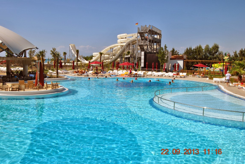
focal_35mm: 36
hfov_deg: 53.1
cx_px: 122
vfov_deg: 37.0
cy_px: 82
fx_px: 245
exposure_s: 1/320
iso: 100
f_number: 9
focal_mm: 24
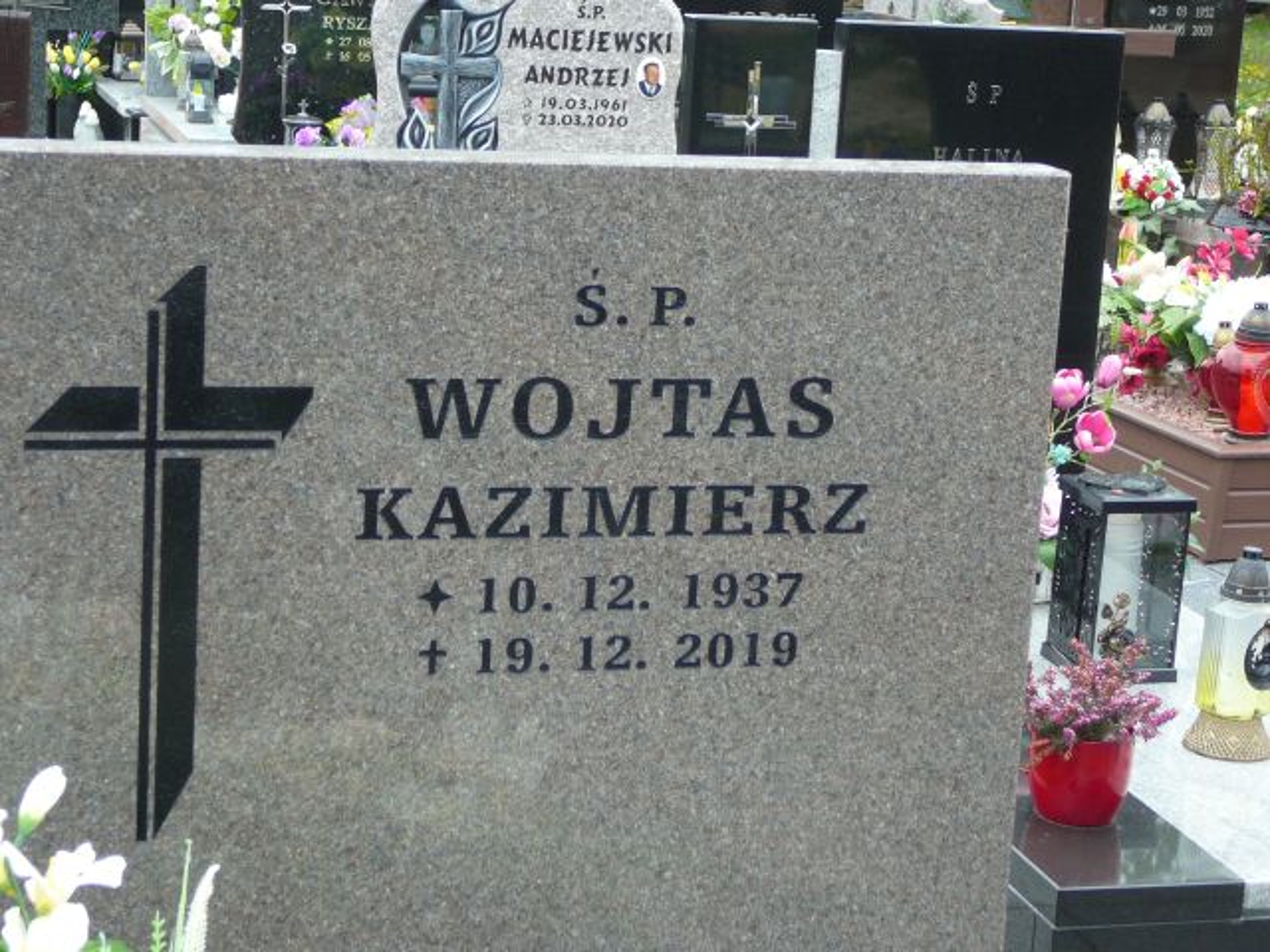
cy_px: 476
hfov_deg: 25.3
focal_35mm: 77
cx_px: 635
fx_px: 2825
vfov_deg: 19.1
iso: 80
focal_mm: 11.5
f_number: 3.7
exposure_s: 1/100
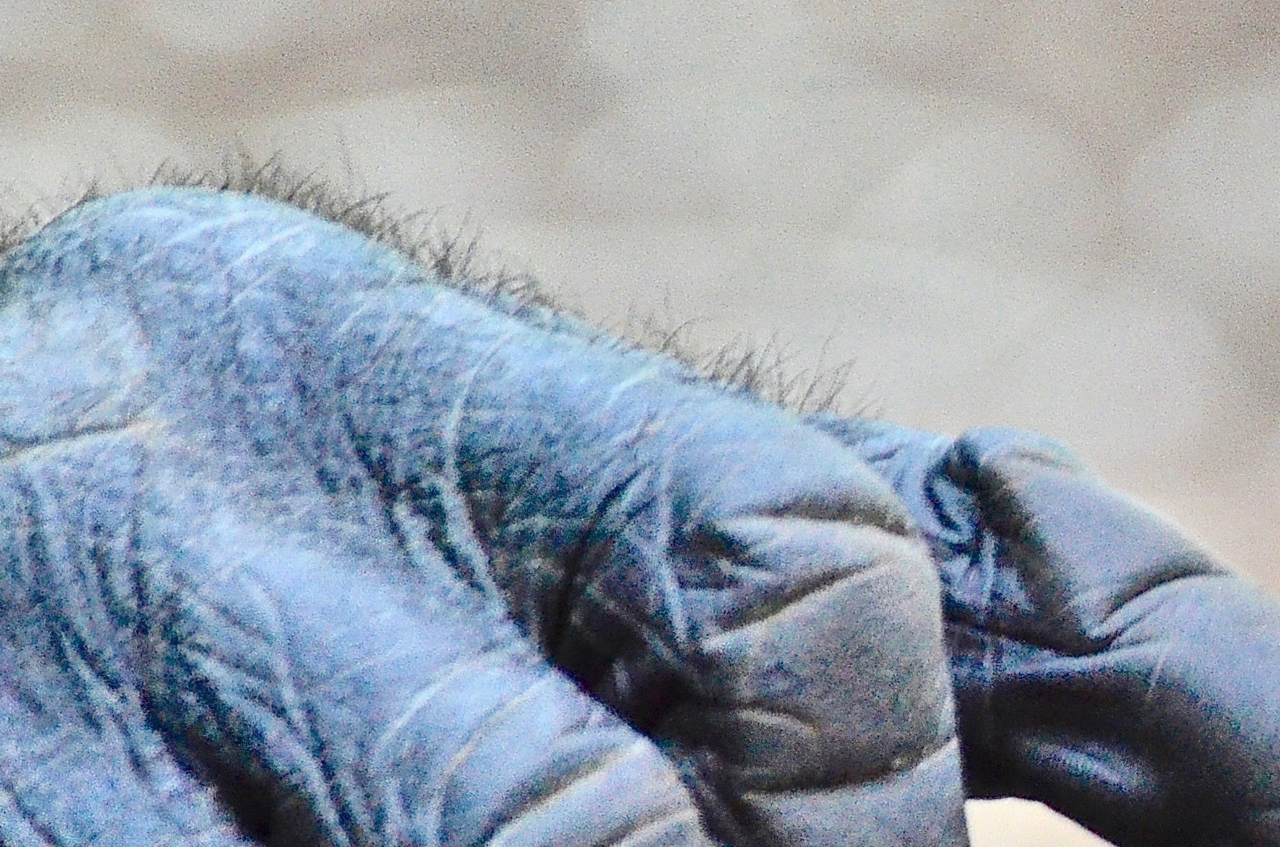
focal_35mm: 1677
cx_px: 1861
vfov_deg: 0.8
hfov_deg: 1.2
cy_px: 993
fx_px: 59501
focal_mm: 360
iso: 1600
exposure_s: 1/640
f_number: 7.1
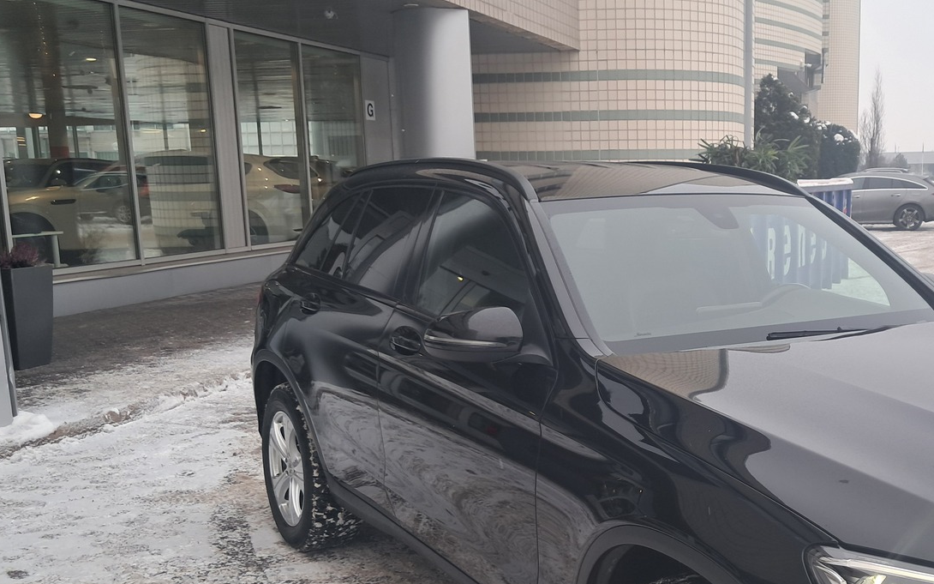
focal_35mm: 42
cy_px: 377
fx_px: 1069
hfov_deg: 46.1
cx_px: 662
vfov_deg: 30.4
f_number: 1.8
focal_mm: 4
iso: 50
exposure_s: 1/60
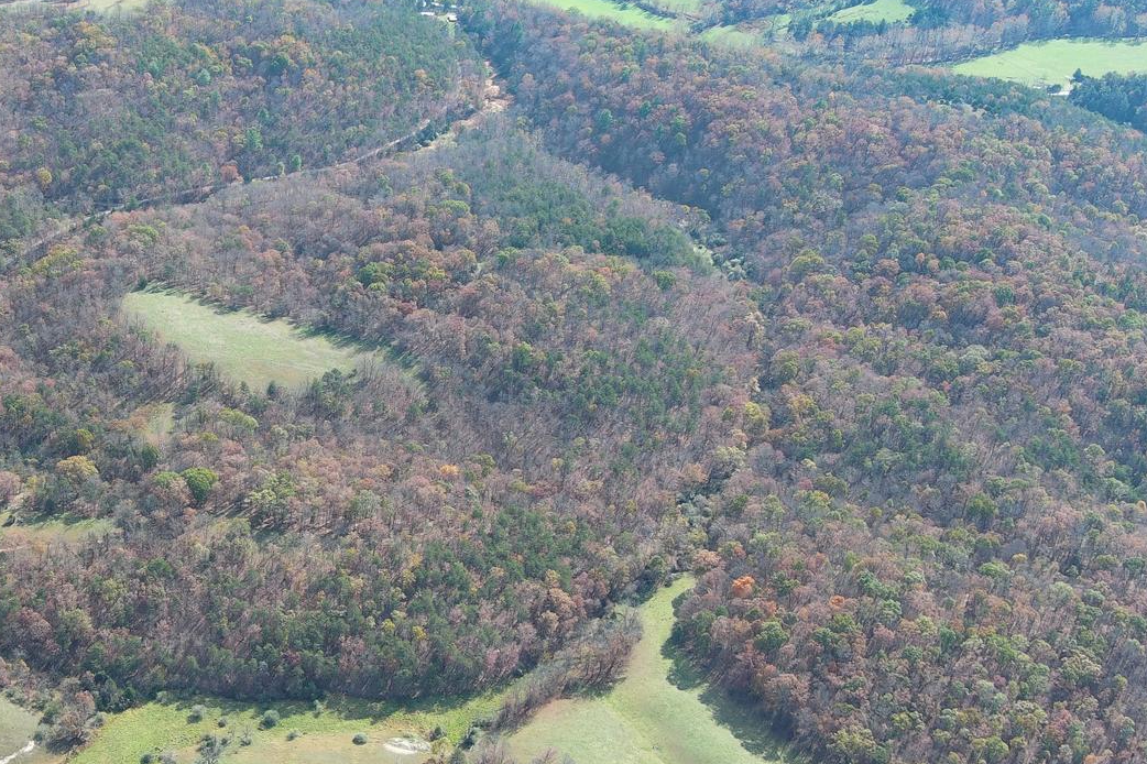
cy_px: 370
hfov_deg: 34.2
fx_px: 1815
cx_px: 253
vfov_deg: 23.8
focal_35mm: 57
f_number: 2.8
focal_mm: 10.57
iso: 100
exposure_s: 1/357
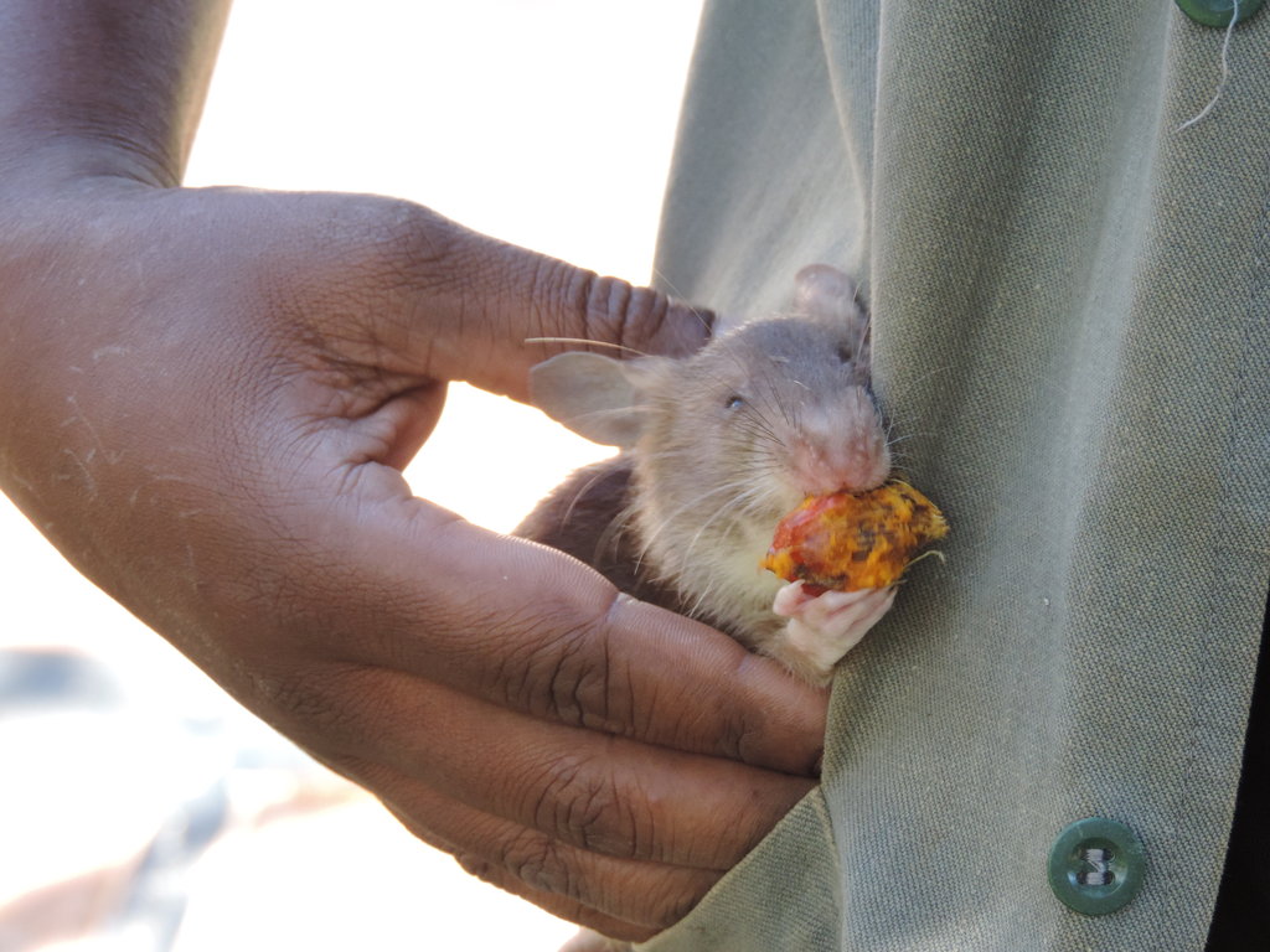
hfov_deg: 11.6
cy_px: 476
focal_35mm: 170
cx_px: 635
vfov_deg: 8.7
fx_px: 6237
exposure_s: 1/125
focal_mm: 30.3
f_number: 4.5
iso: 400
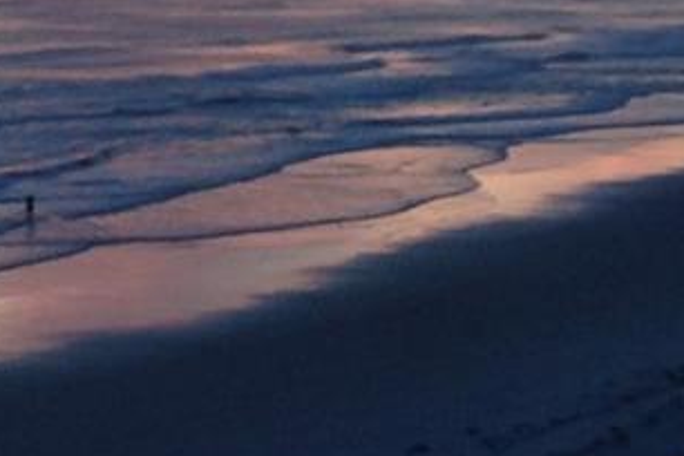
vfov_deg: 6.9
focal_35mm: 190
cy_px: -510
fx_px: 3610
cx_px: -49
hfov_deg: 10.7
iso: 64
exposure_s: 1/15
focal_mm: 4.28
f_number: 2.4
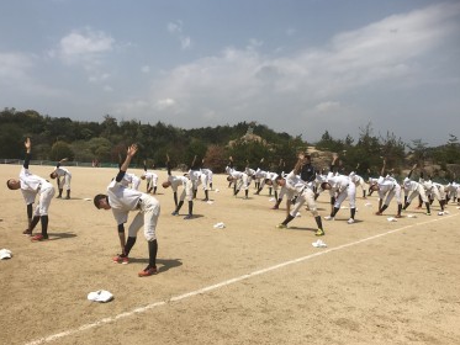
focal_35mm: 30
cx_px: 239
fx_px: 399
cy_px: 164
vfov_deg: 46.8
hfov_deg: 59.9
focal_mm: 3.99
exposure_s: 1/4808
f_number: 1.8
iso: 20
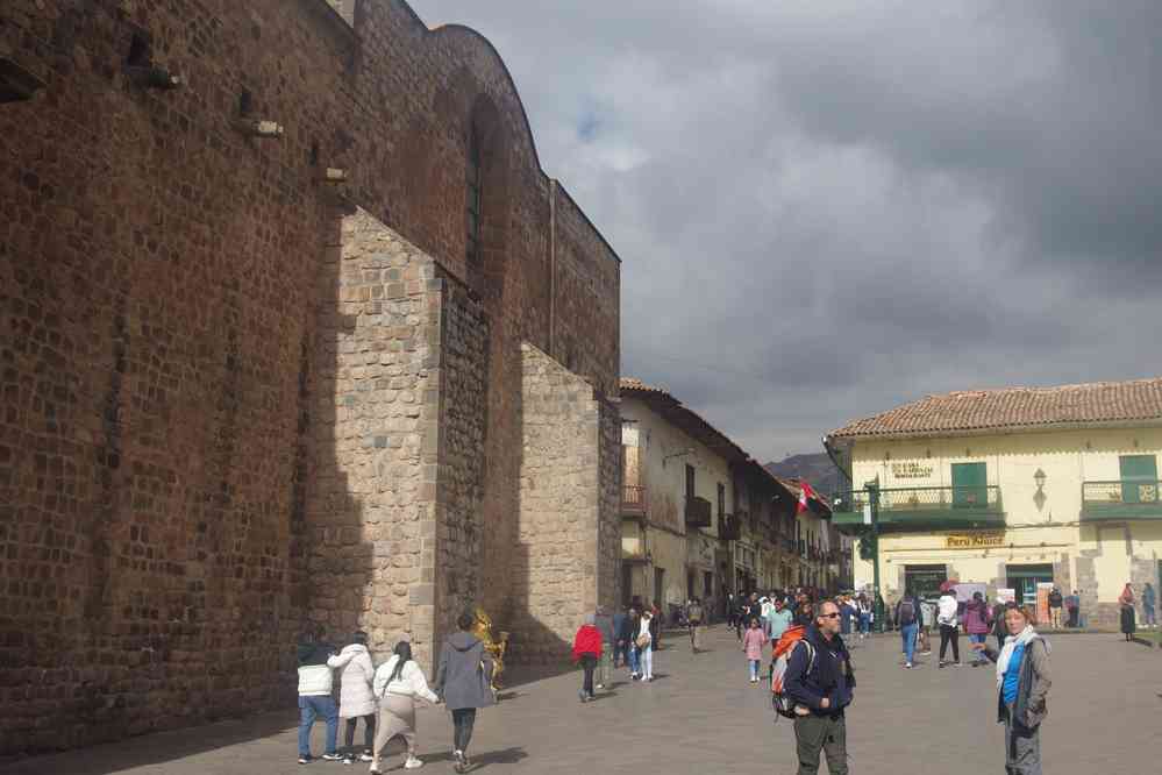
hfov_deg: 49.6
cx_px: 581
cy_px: 388
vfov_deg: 34.2
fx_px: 1259
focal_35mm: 39
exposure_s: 1/125
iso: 200
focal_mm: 26
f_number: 11
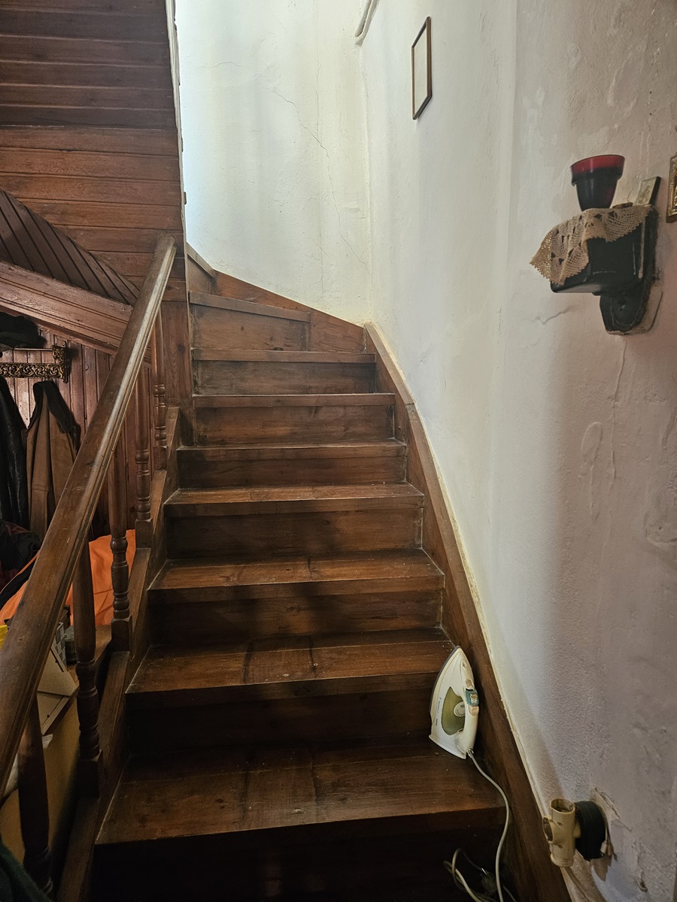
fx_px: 600
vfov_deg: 73.9
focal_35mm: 23
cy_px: 451
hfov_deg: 58.9
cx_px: 338
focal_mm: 5.4
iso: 320
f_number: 1.8
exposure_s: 1/100
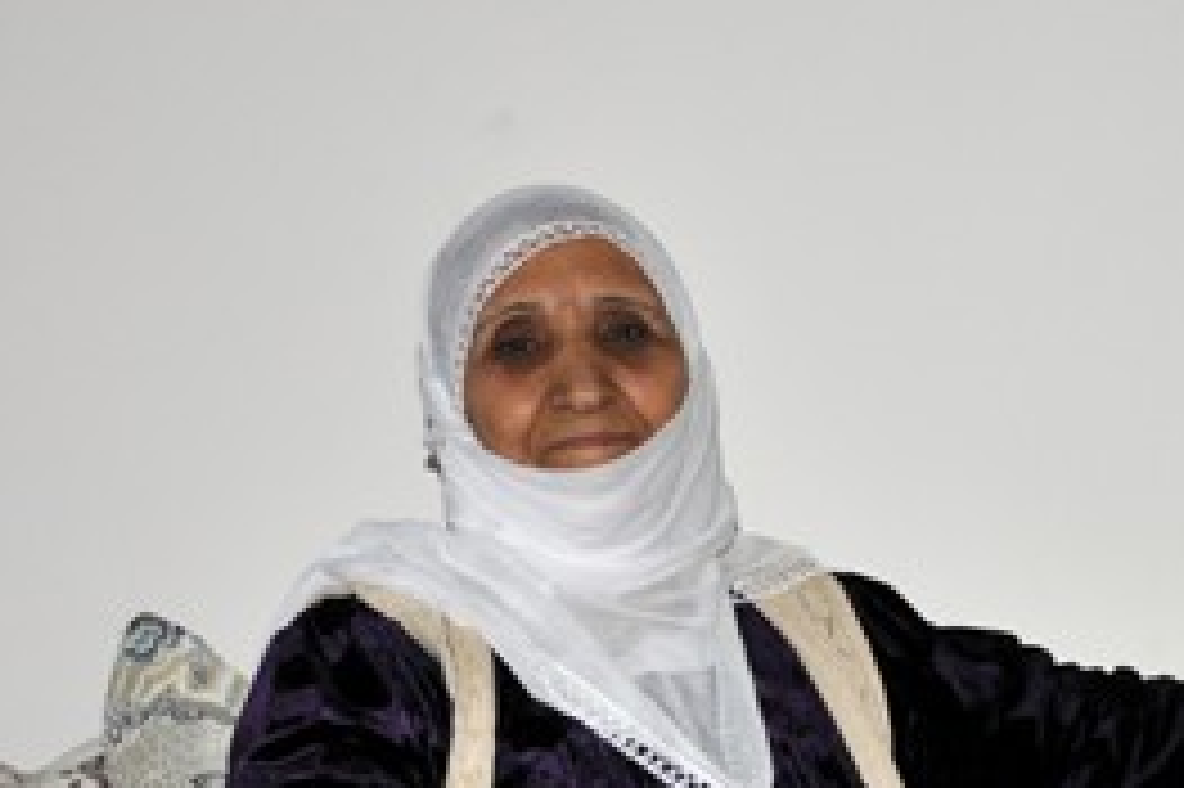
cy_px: 865
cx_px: 1193
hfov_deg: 20.2
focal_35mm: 98
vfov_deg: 13.7
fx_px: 3221
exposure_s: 1/60
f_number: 4
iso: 200
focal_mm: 26
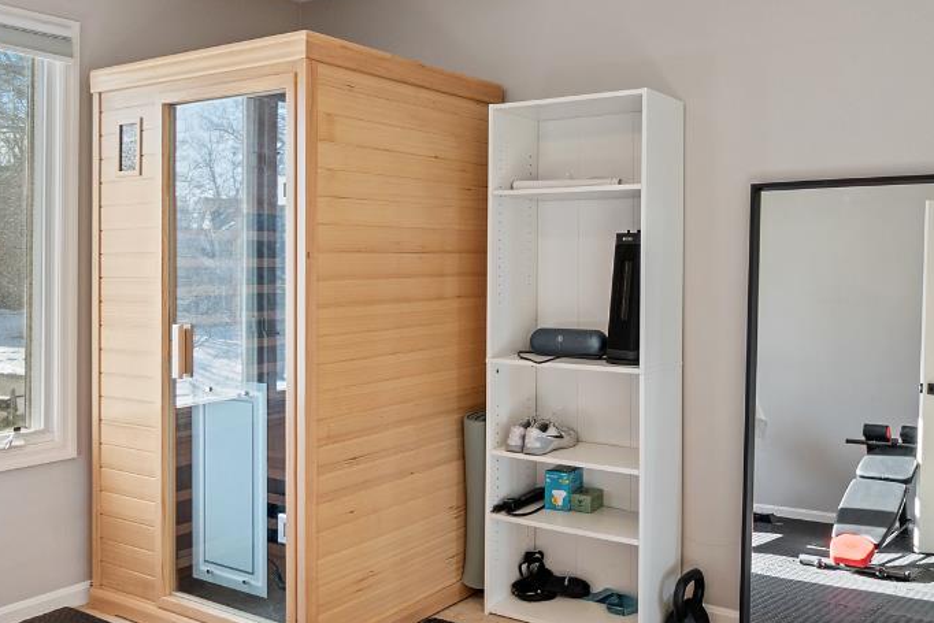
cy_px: 236
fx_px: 856
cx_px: 594
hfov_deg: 56.4
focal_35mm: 33
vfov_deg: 39.7
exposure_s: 1/25
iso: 400
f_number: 5
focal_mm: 10
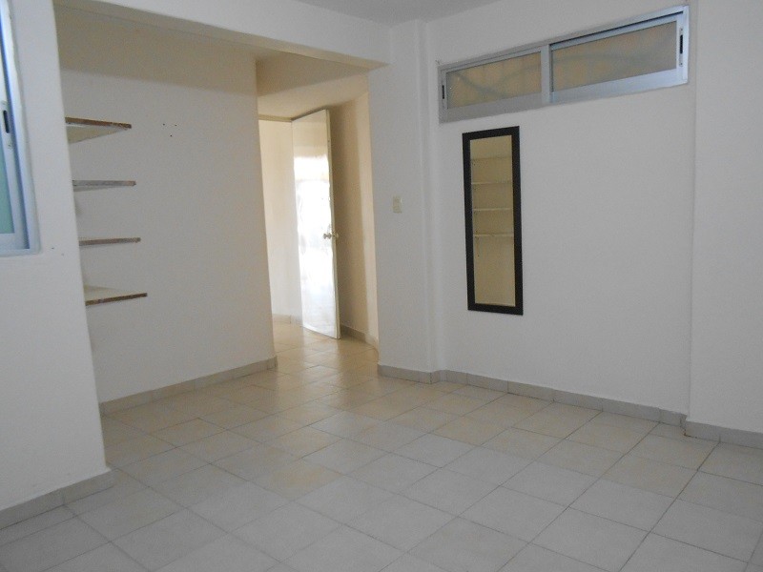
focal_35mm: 26
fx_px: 573
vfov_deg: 53.1
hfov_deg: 67.3
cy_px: 286
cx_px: 382
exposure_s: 1/30
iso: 400
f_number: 3.5
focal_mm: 4.6
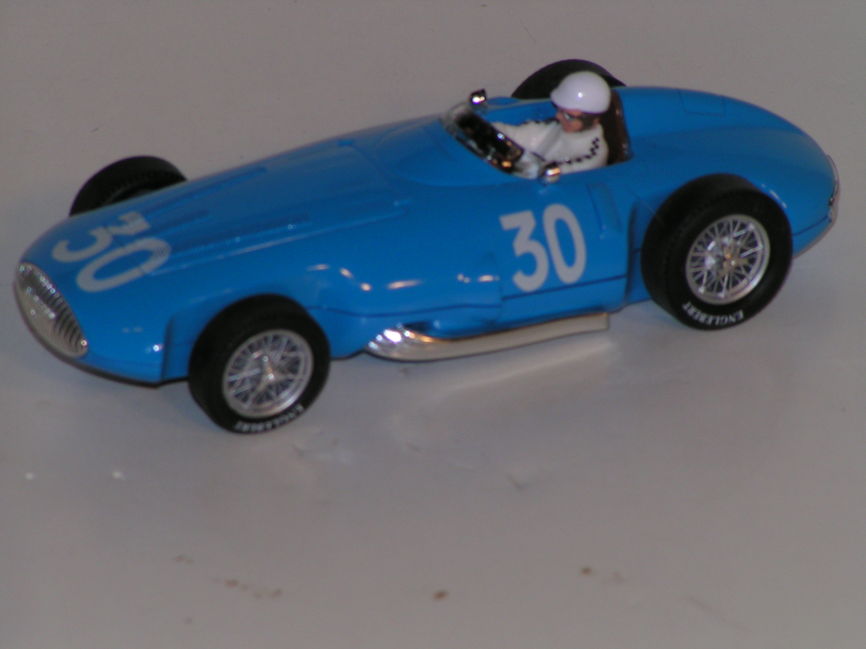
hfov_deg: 5.8
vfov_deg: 4.4
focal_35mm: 340
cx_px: 433
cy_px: 324
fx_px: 8506
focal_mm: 52
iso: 50
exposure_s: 1/400
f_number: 5.6
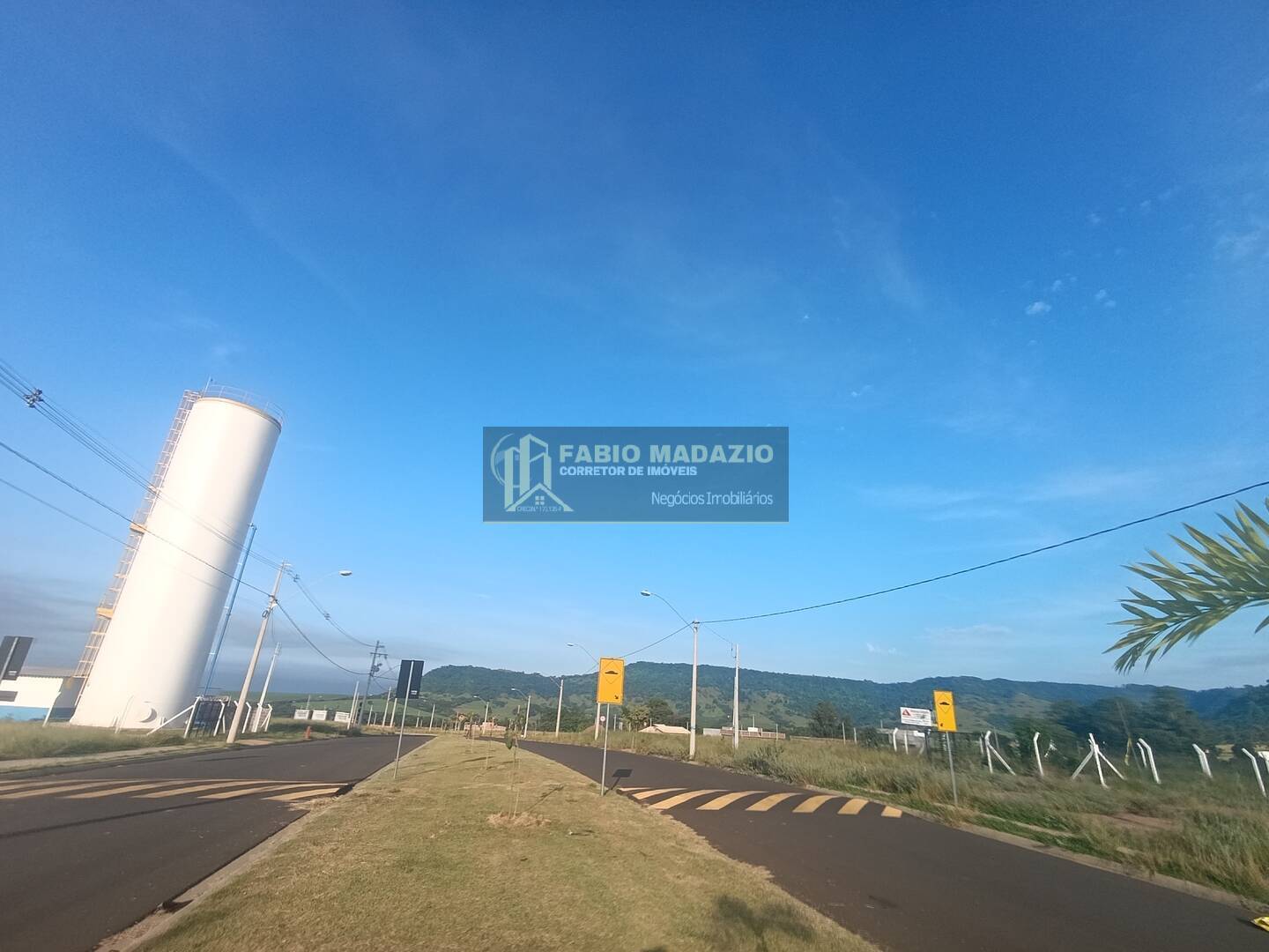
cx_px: 634
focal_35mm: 16
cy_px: 476
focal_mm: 1.65
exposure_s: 1/810
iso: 50
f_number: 2.2
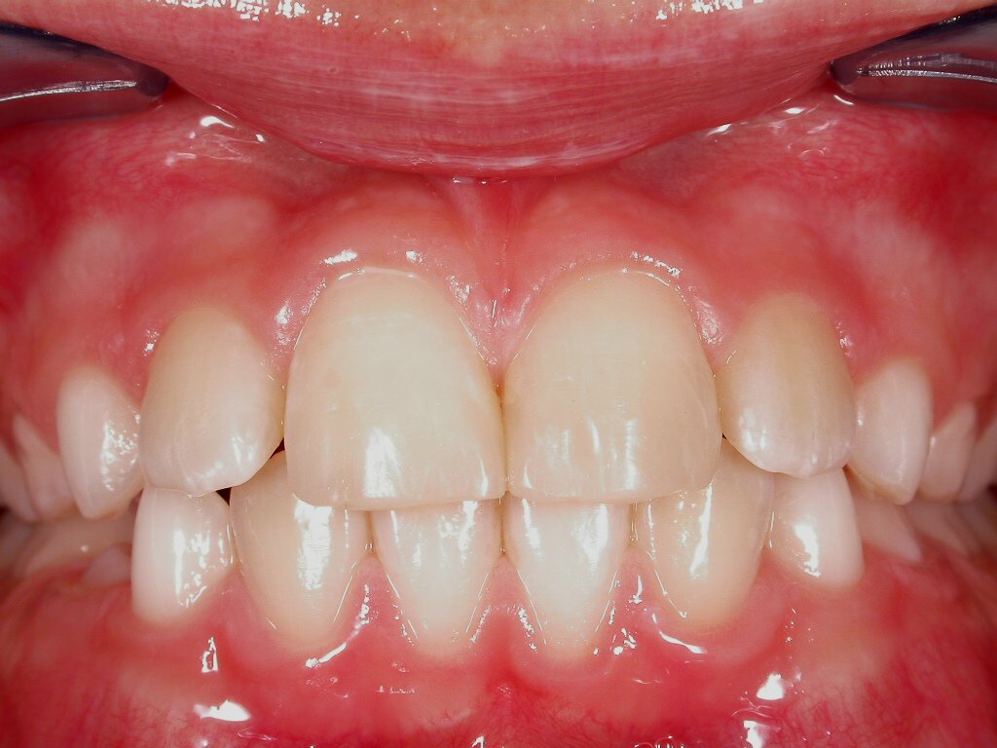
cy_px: 374
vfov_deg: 12.6
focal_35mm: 118
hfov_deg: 16.7
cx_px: 498
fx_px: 3399
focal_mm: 24.4
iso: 100
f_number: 9.8
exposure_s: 1/60.3
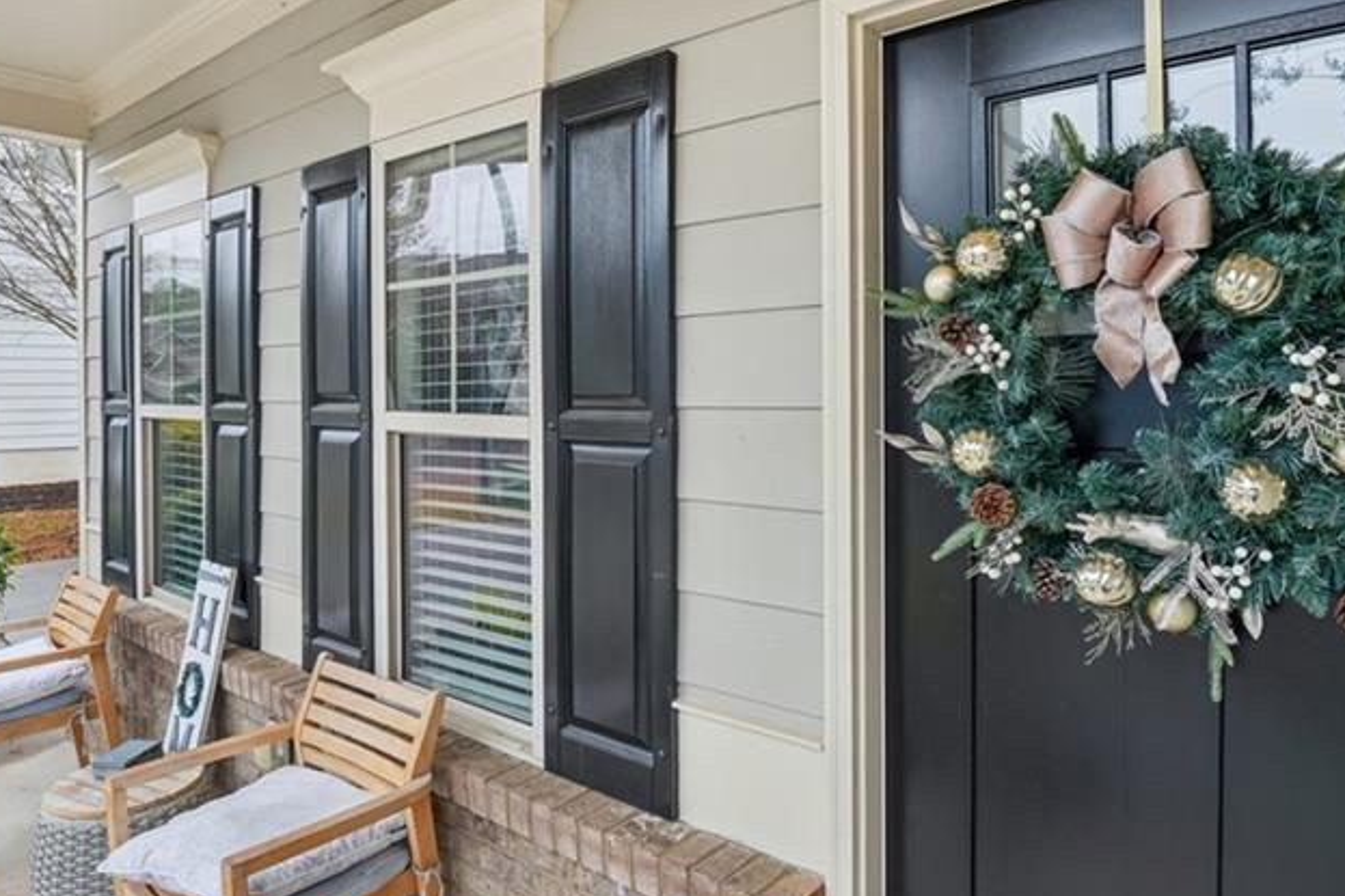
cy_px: 383
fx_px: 859
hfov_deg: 76.1
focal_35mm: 23
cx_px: 663
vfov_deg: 54.9
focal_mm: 14
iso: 100
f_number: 8
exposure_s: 1/30
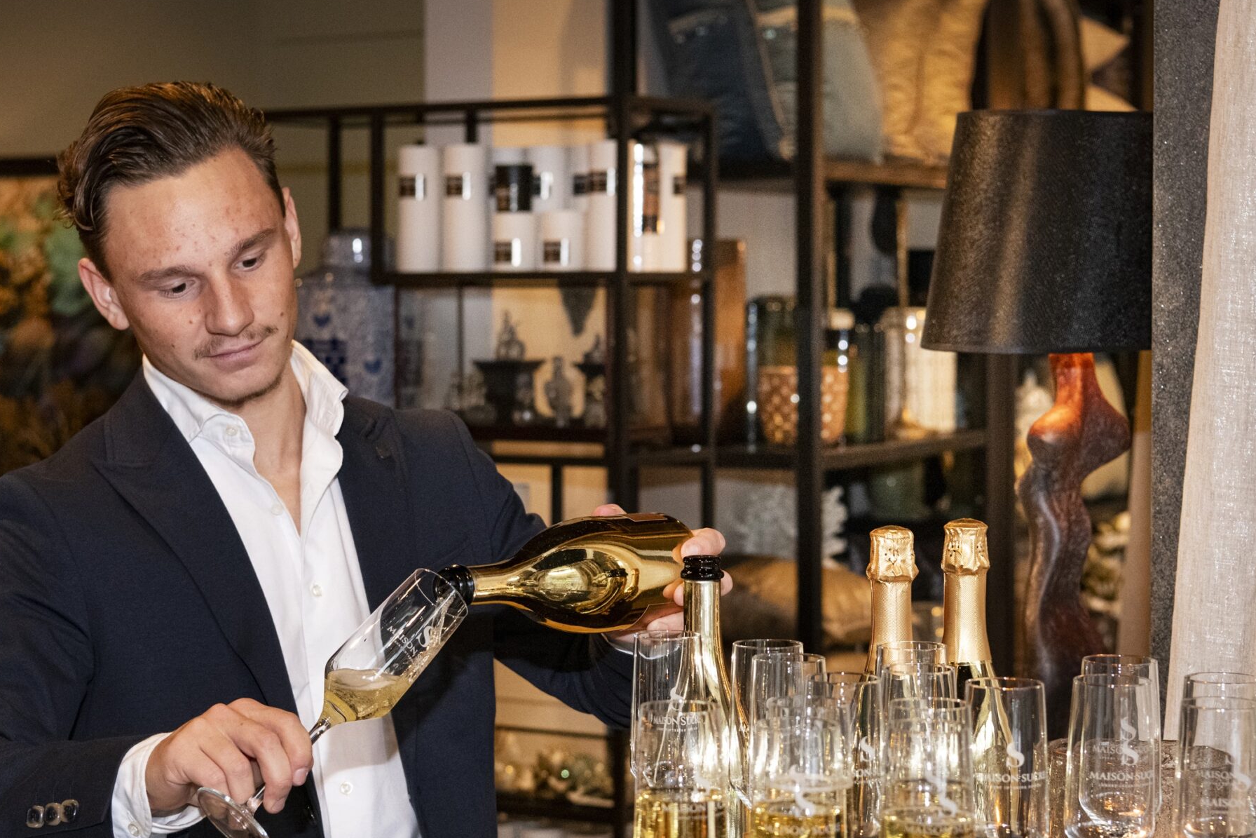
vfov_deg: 17.0
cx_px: 619
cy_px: 567
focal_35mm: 80
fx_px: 2791
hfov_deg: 25.4
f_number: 5.6
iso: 3200
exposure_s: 1/125
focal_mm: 56
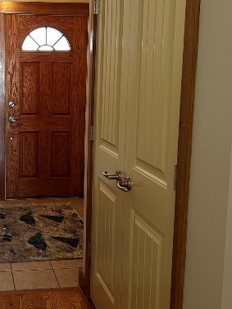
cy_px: 145
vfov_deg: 36.1
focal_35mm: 53
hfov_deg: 27.0
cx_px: 46
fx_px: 473
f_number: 1.5
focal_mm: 5.7
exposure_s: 1/60
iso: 160
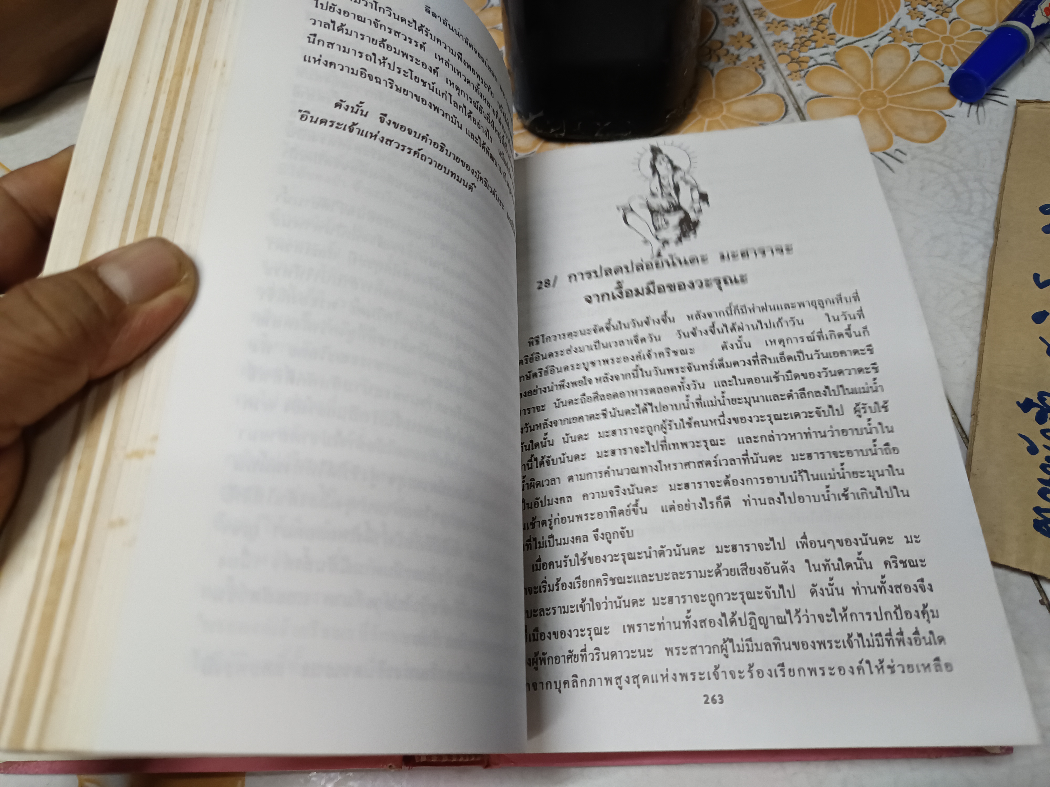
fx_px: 728
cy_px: 394
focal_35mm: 24
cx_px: 525
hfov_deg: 71.6
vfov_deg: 56.8
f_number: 1.7
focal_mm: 5.31
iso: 1190
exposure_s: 1/50
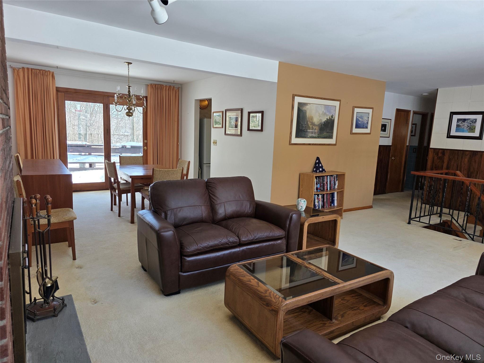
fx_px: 322
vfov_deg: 58.9
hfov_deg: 73.9
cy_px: 182
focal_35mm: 23
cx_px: 242
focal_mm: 6.3
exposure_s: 1/180
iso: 100
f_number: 1.7
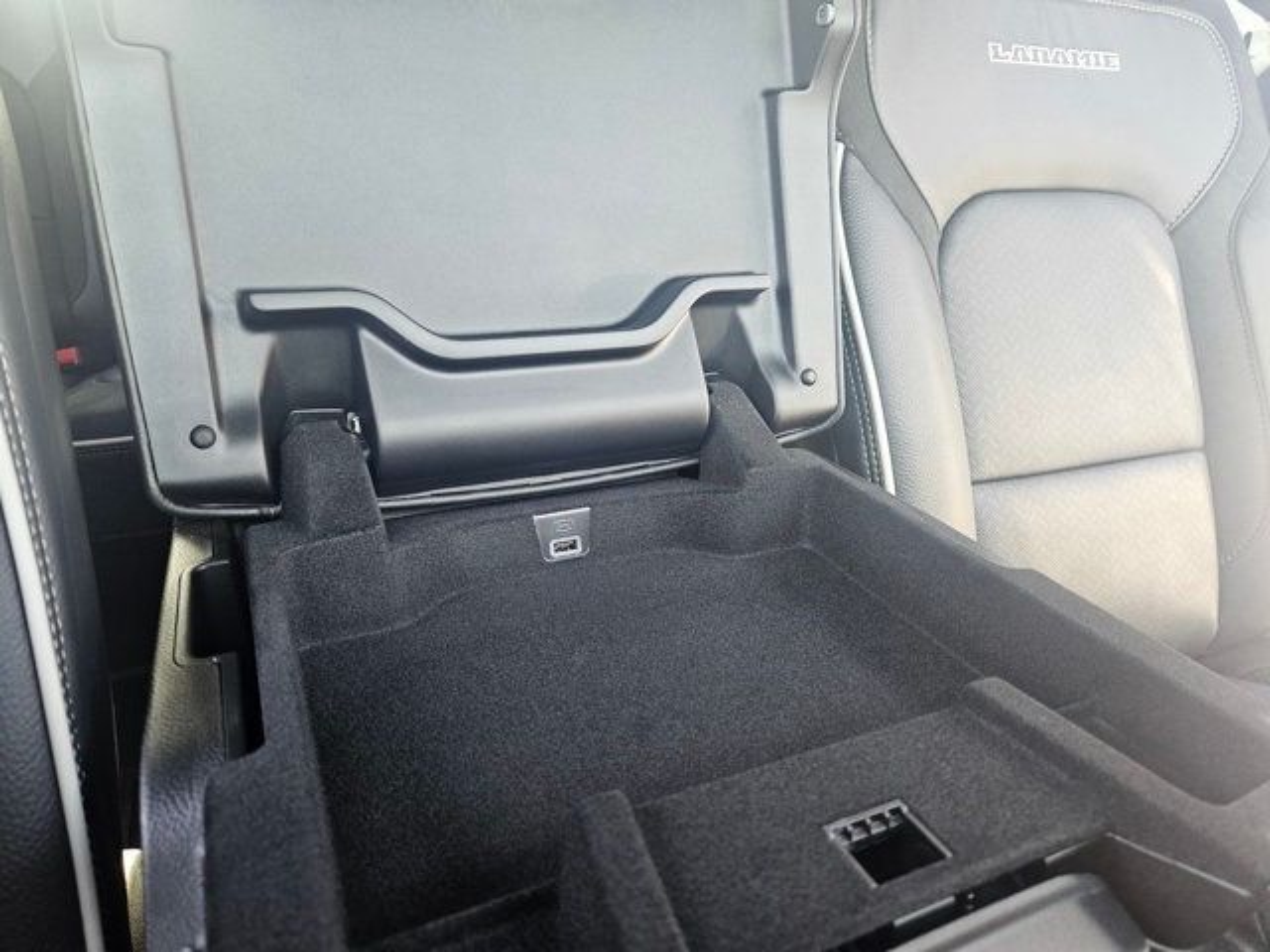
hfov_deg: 73.9
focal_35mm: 23
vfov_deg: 58.9
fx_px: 844
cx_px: 635
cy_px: 476
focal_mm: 5.4
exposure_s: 1/138
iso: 320
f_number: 1.8
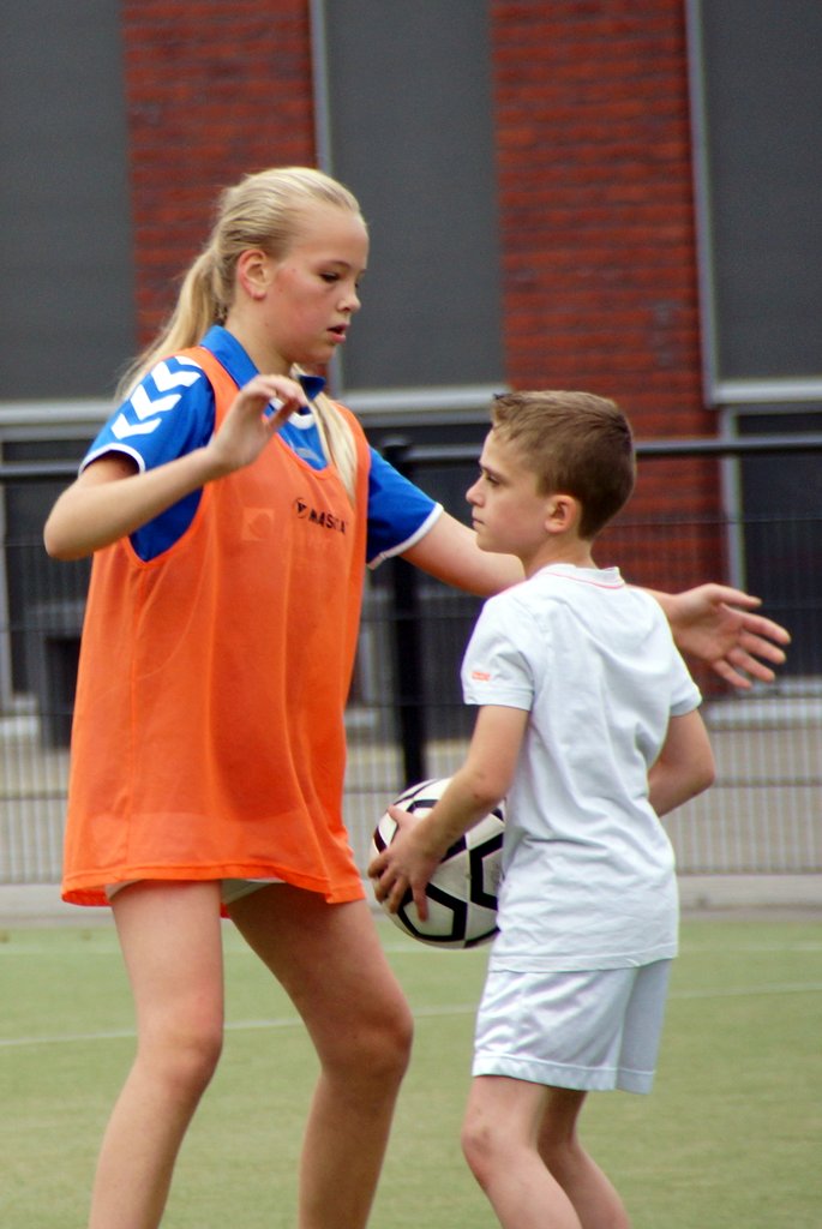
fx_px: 12812
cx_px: 411
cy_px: 614
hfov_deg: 3.7
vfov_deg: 5.5
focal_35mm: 375
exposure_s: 1/500
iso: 400
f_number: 6.3
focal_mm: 250
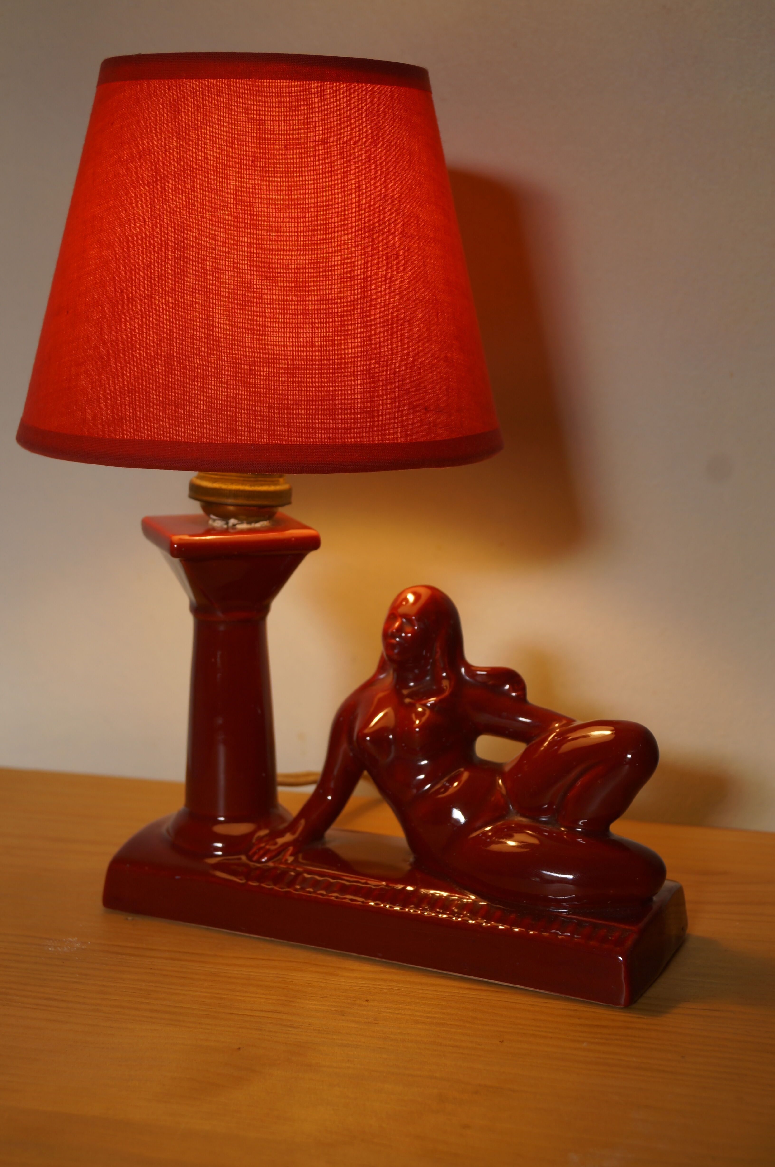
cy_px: 584
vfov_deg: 33.4
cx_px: 388
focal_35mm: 60
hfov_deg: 22.6
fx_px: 1942
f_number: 6.3
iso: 100
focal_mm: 40
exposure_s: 1/100
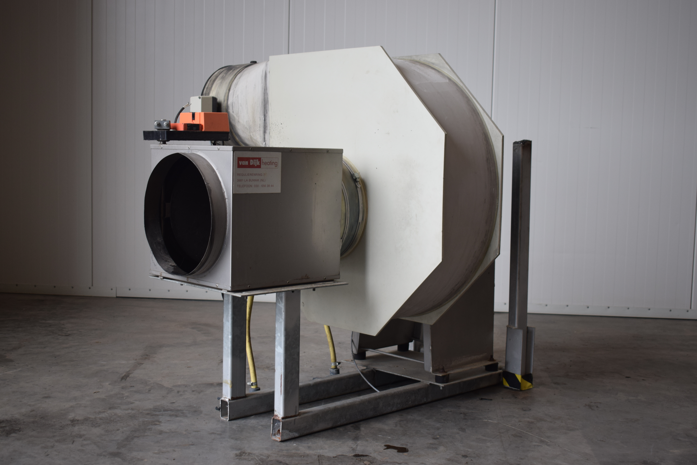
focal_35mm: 46
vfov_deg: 28.9
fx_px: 900
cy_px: 232
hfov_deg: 42.3
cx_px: 348
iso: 400
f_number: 4.2
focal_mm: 31
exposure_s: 1/80
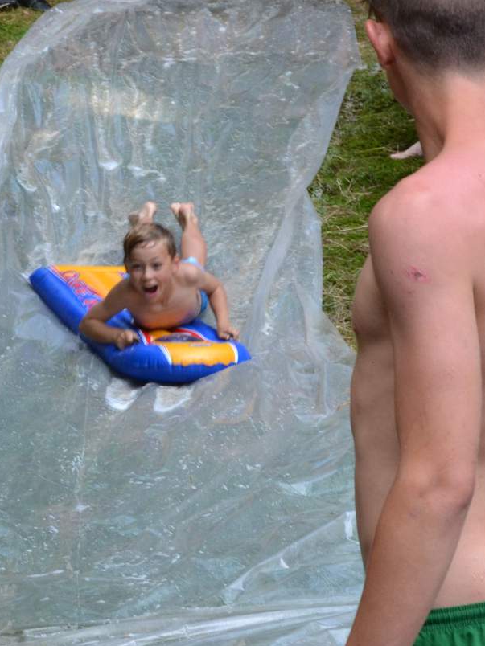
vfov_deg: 10.0
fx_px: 3684
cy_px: 483
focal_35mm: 197
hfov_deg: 7.5
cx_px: 156
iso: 800
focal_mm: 55
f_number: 10
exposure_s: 1/125
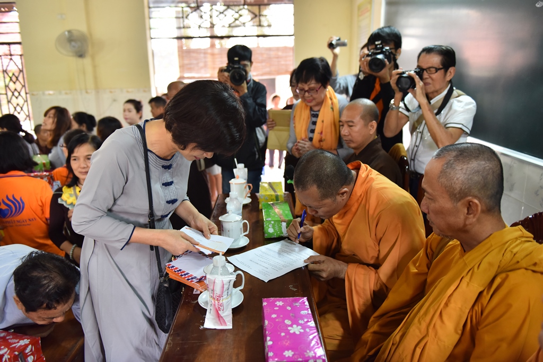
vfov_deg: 45.0
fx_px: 437
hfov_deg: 63.7
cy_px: 181
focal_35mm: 29
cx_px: 272
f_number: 3.2
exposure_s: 1/125
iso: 1600
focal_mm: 29
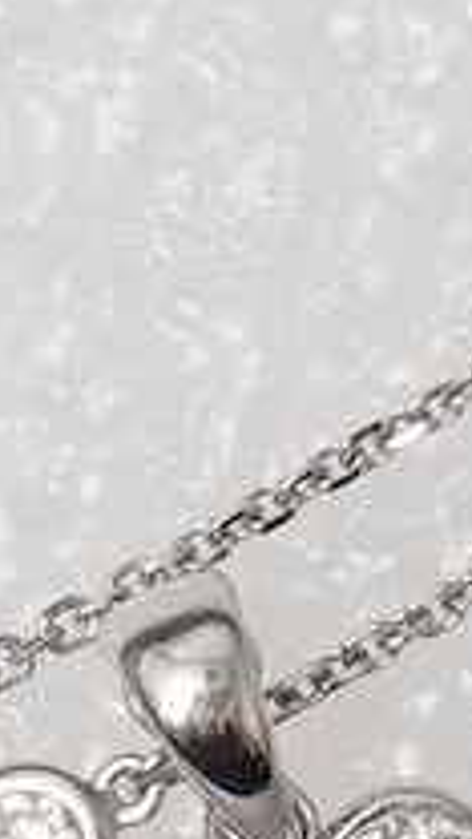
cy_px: 799
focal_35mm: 445
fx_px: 9901
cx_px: 436
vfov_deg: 4.8
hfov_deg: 2.7
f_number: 22
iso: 400
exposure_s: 1/125
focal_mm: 30
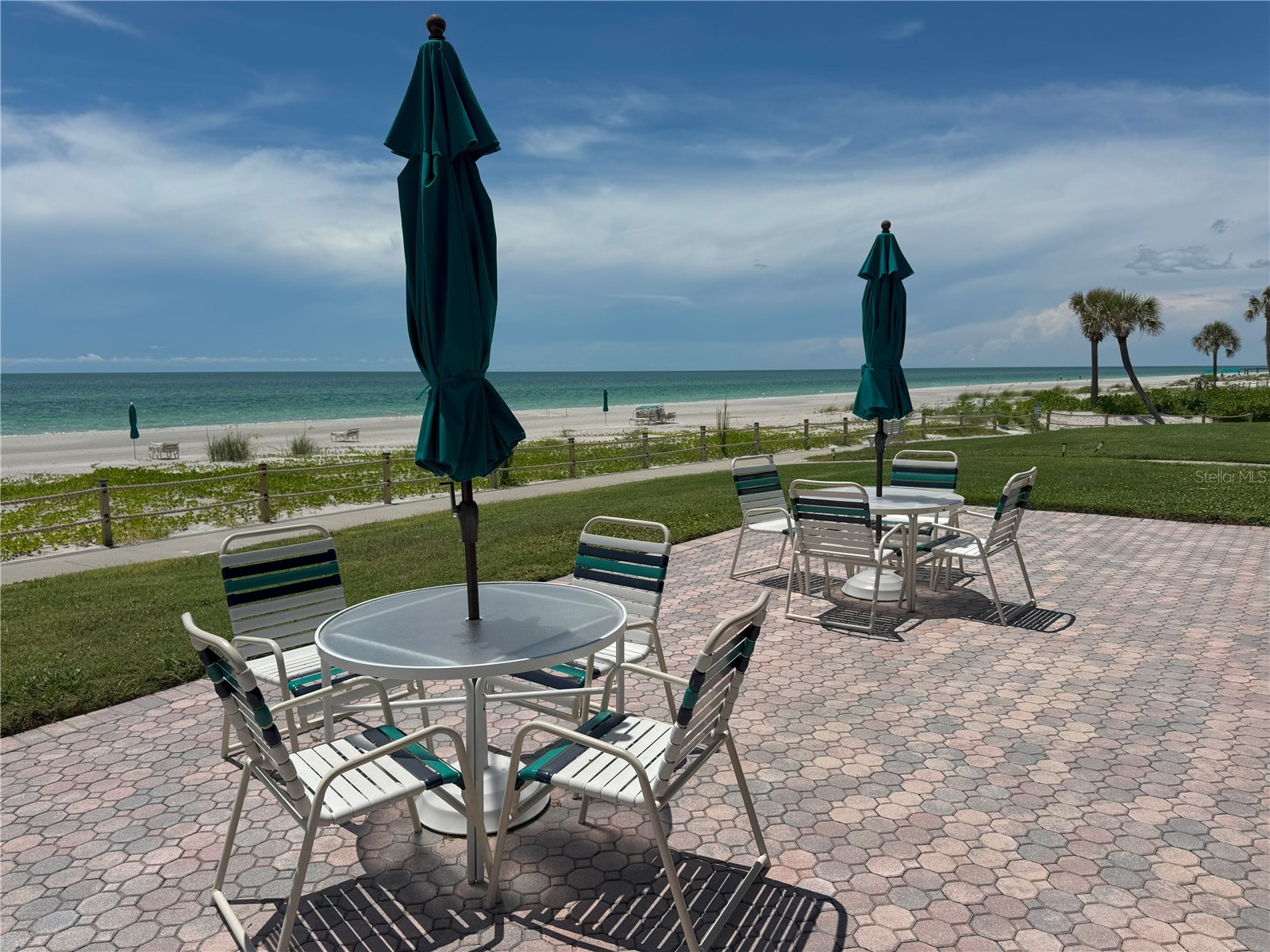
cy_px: 476
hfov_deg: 71.6
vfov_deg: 56.8
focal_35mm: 24
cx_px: 635
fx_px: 881
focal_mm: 6.76
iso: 80
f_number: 1.78
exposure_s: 1/12346
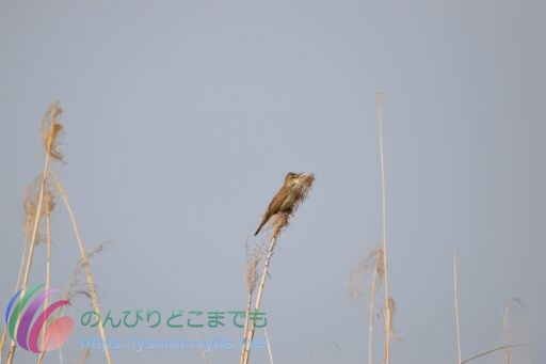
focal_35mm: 900
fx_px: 13645
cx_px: 273
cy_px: 182
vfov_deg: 1.5
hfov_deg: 2.3
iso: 400
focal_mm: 600
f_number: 8
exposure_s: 1/2000
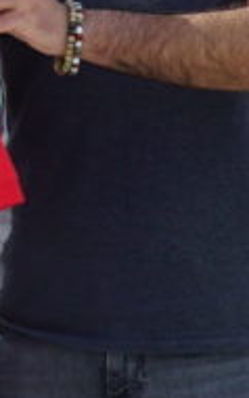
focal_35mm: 335
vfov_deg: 6.2
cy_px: -29
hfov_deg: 3.9
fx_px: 3632
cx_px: -354
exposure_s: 1/100
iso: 100
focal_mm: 41
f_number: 10
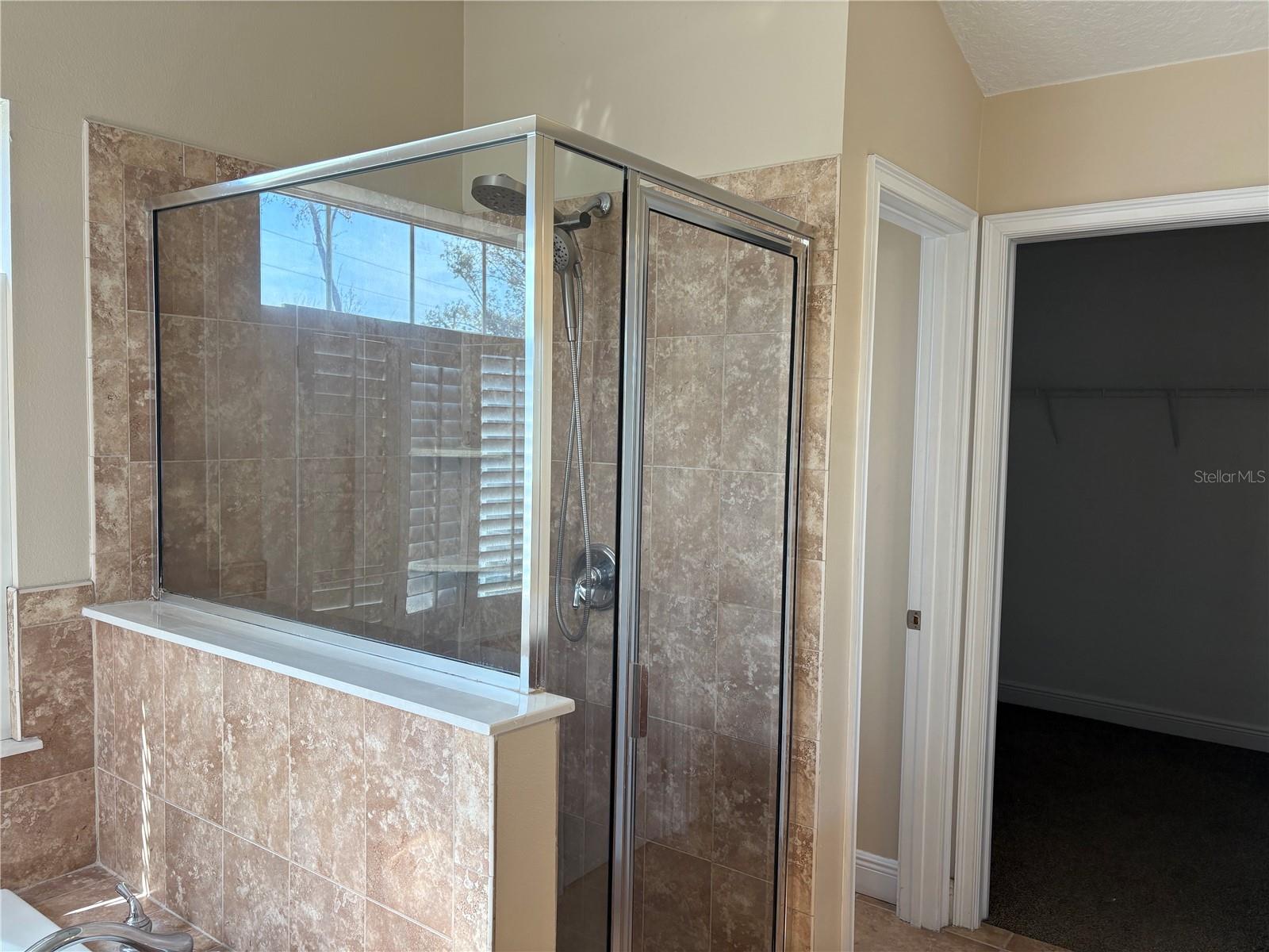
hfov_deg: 67.3
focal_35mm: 26
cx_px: 634
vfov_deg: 53.1
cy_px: 476
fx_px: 953
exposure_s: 1/204
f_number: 1.6
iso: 64
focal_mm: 5.96
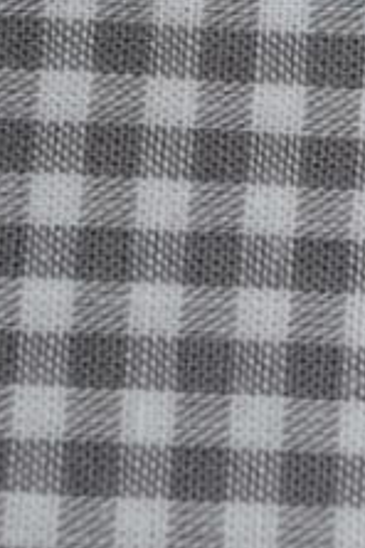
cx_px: 599
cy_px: 78
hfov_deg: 4.6
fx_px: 4513
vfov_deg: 6.9
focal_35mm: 297
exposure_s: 1/60
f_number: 5.6
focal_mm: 55
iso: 200
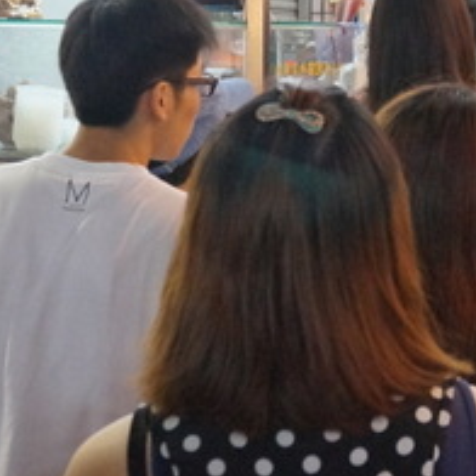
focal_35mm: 100
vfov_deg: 17.1
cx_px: 321
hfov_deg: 17.3
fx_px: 1556
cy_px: 28
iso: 3200
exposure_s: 1/125
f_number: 4.5
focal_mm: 24
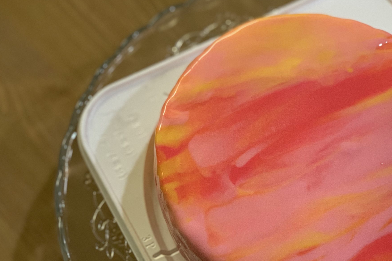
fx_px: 860
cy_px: 194
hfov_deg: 25.5
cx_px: 270
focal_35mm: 79
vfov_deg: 17.2
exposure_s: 1/60
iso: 320
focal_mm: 6
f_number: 2.4
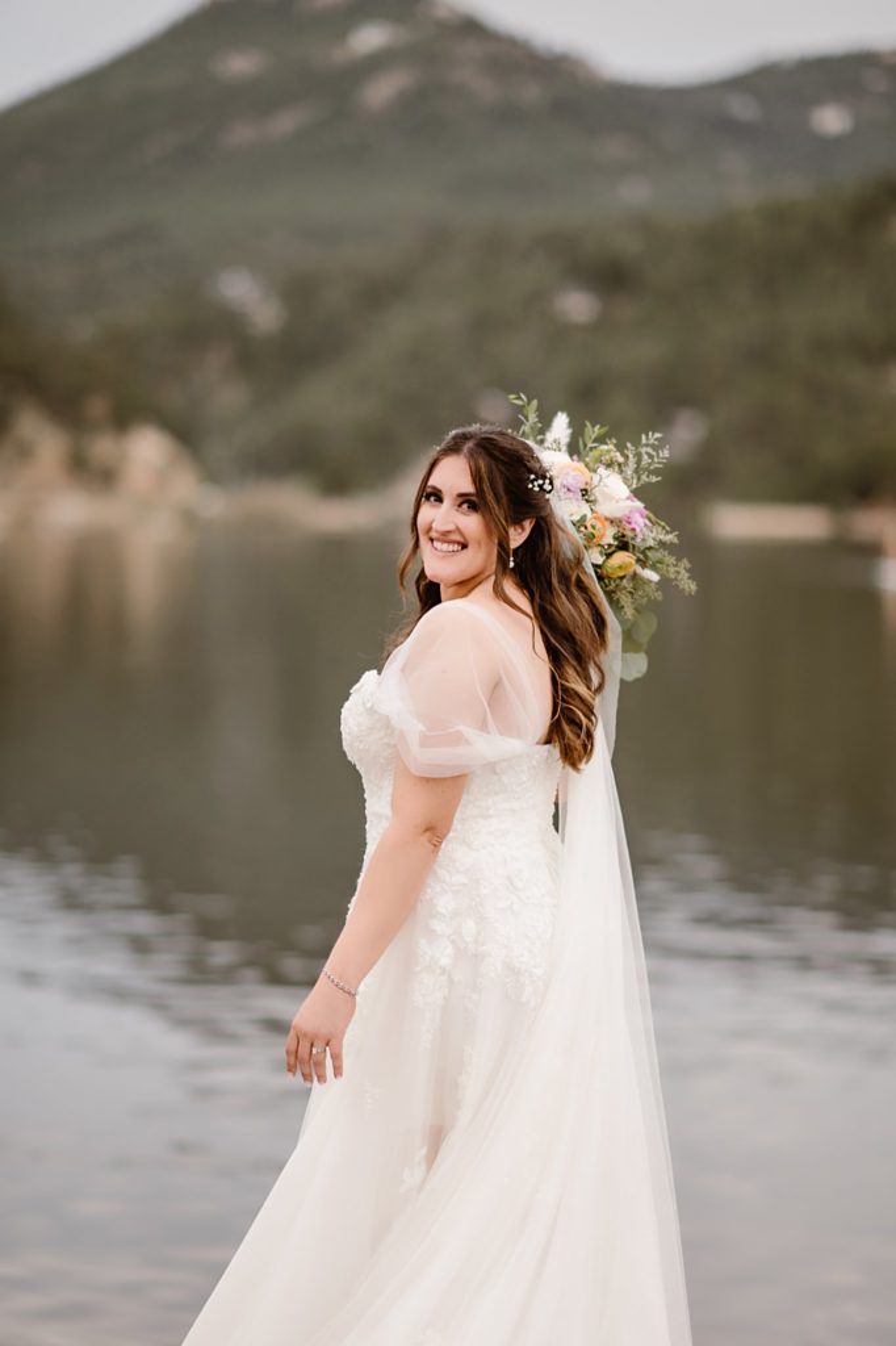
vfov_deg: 23.9
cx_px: 448
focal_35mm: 85
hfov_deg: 16.1
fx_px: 3175
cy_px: 673
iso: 200
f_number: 1.6
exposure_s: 1/1600
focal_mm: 85
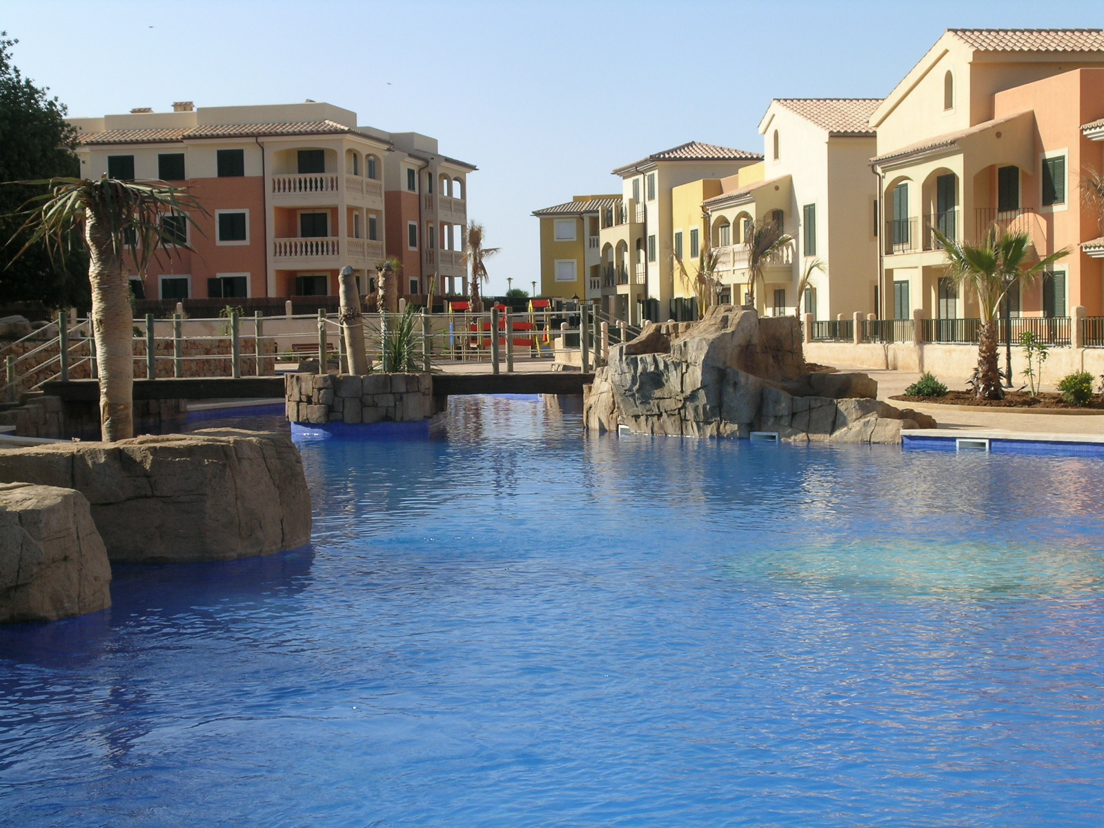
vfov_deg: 24.0
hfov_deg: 31.7
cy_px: 414
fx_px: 1945
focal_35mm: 61
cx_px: 552
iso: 50
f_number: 7.4
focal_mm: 12.6
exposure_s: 1/209
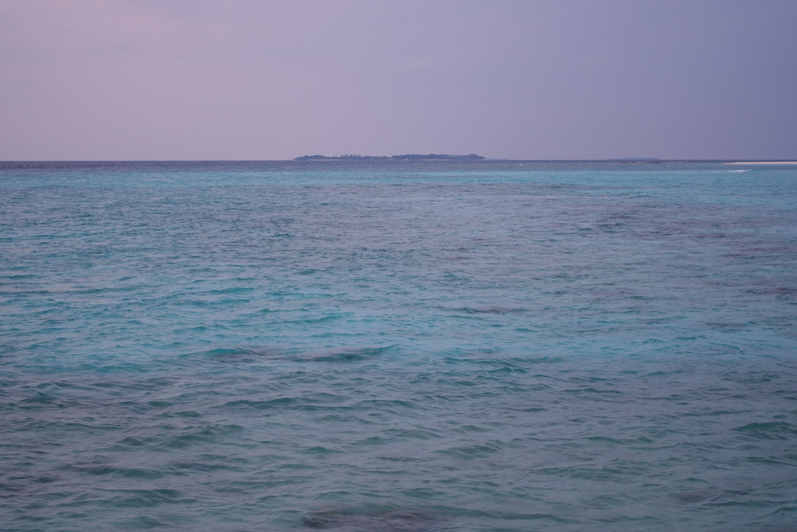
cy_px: 266
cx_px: 398
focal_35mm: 70
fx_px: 1550
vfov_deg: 19.5
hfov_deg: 28.8
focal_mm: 25.7
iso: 160
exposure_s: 1/80
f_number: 2.8
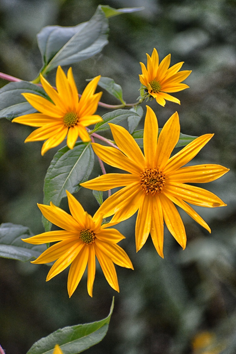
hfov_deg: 6.9
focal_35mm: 200
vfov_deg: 10.3
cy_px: 181
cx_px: 116
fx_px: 1967
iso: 1400
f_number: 4.8
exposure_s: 1/125
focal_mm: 130
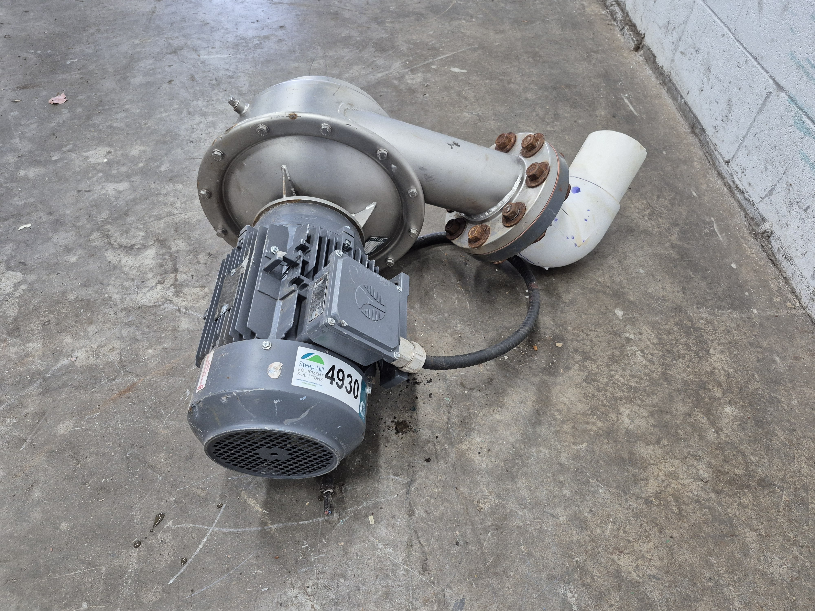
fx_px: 542
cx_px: 408
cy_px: 306
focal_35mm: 23
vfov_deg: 58.9
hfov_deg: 73.9
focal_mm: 5.4
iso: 500
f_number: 1.8
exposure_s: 1/120
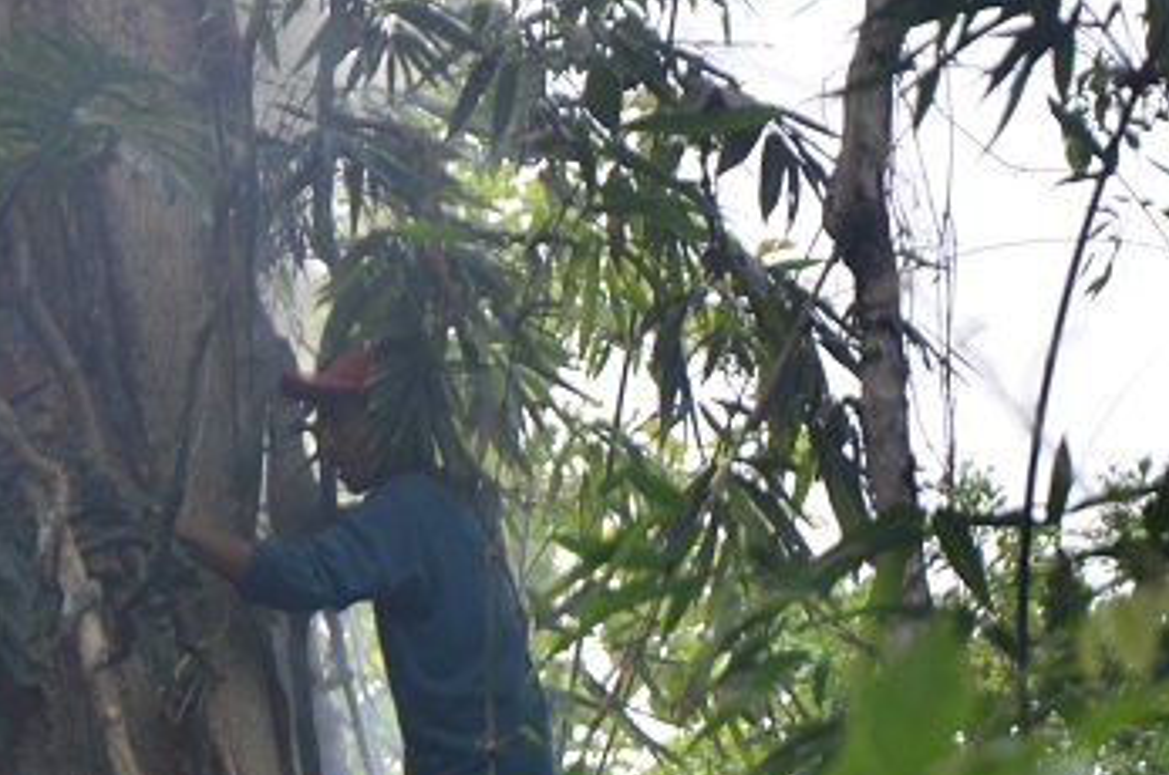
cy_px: 189
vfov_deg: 2.9
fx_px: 15055
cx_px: 391
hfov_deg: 4.4
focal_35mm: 464
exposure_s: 1/45
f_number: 5.6
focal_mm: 105
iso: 100
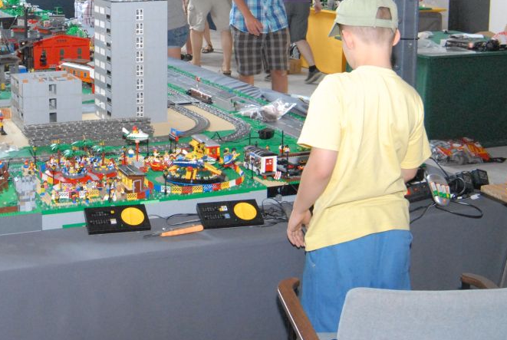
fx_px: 860
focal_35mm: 61
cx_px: 82
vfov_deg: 21.7
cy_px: 20
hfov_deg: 31.7
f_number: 6.3
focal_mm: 21
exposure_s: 1/60
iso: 1600
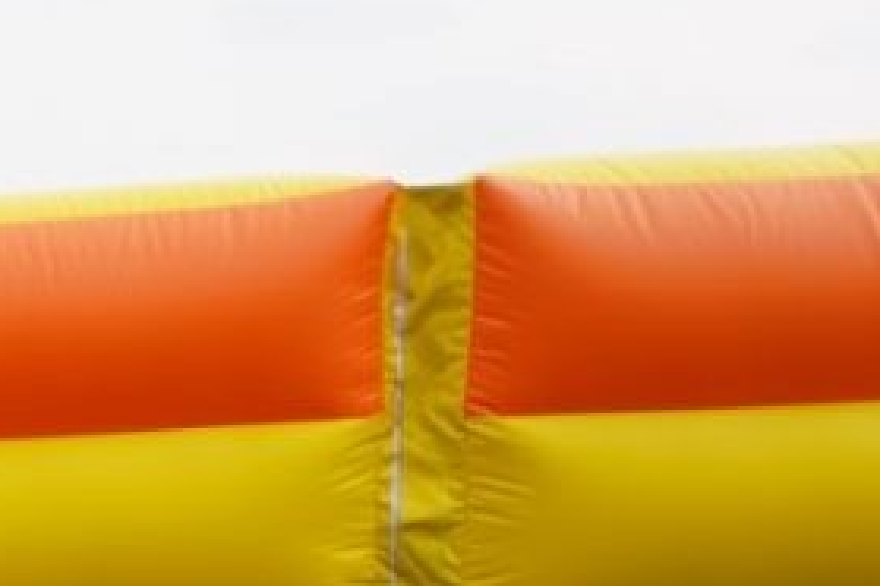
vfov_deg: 13.9
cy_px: 1044
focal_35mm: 88
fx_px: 2151
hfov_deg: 19.4
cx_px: -524
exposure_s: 1/100
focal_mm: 16
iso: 100
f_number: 6.3
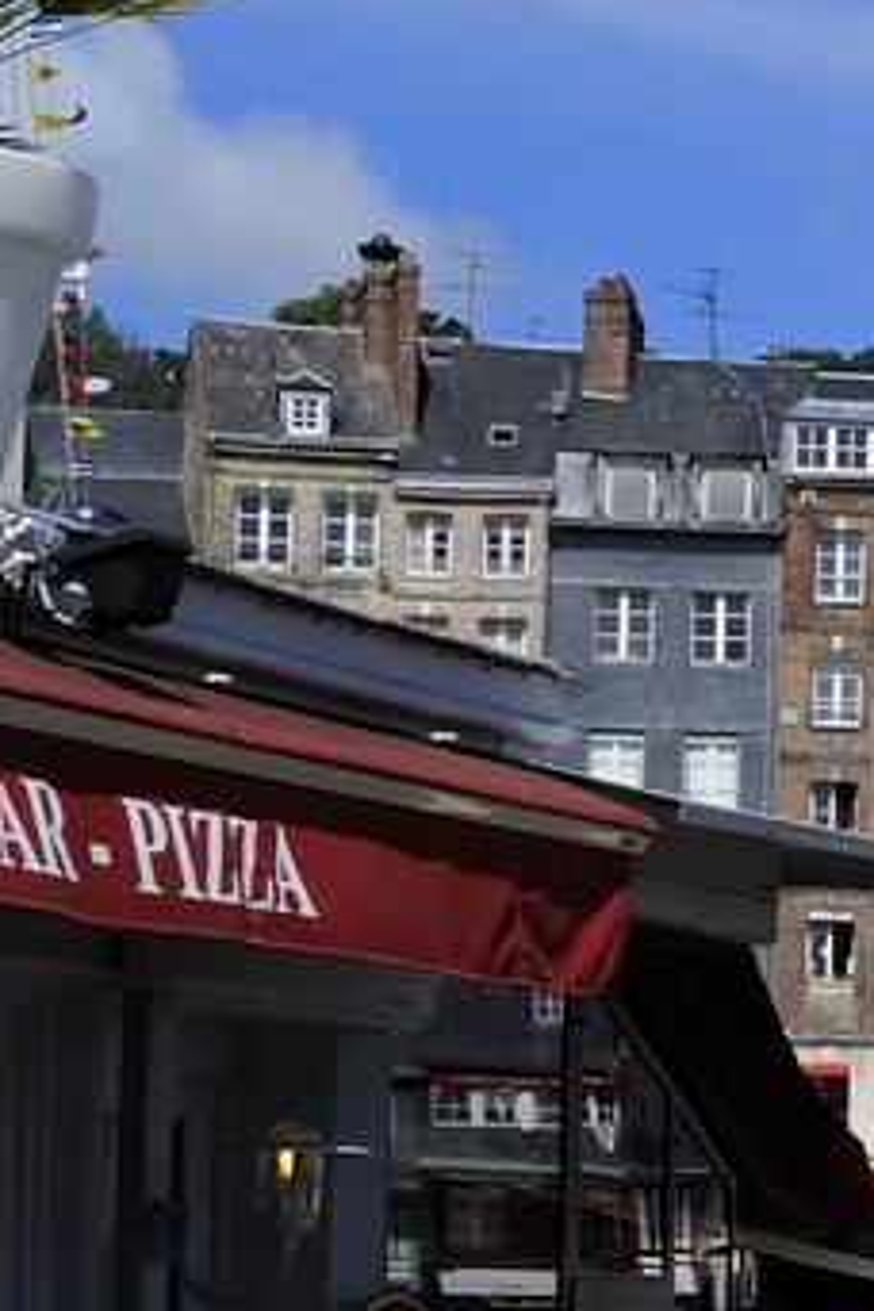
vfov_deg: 14.1
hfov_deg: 8.2
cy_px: 809
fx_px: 5280
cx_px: 2545
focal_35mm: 145
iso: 200
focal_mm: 31
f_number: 14
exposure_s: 1/200
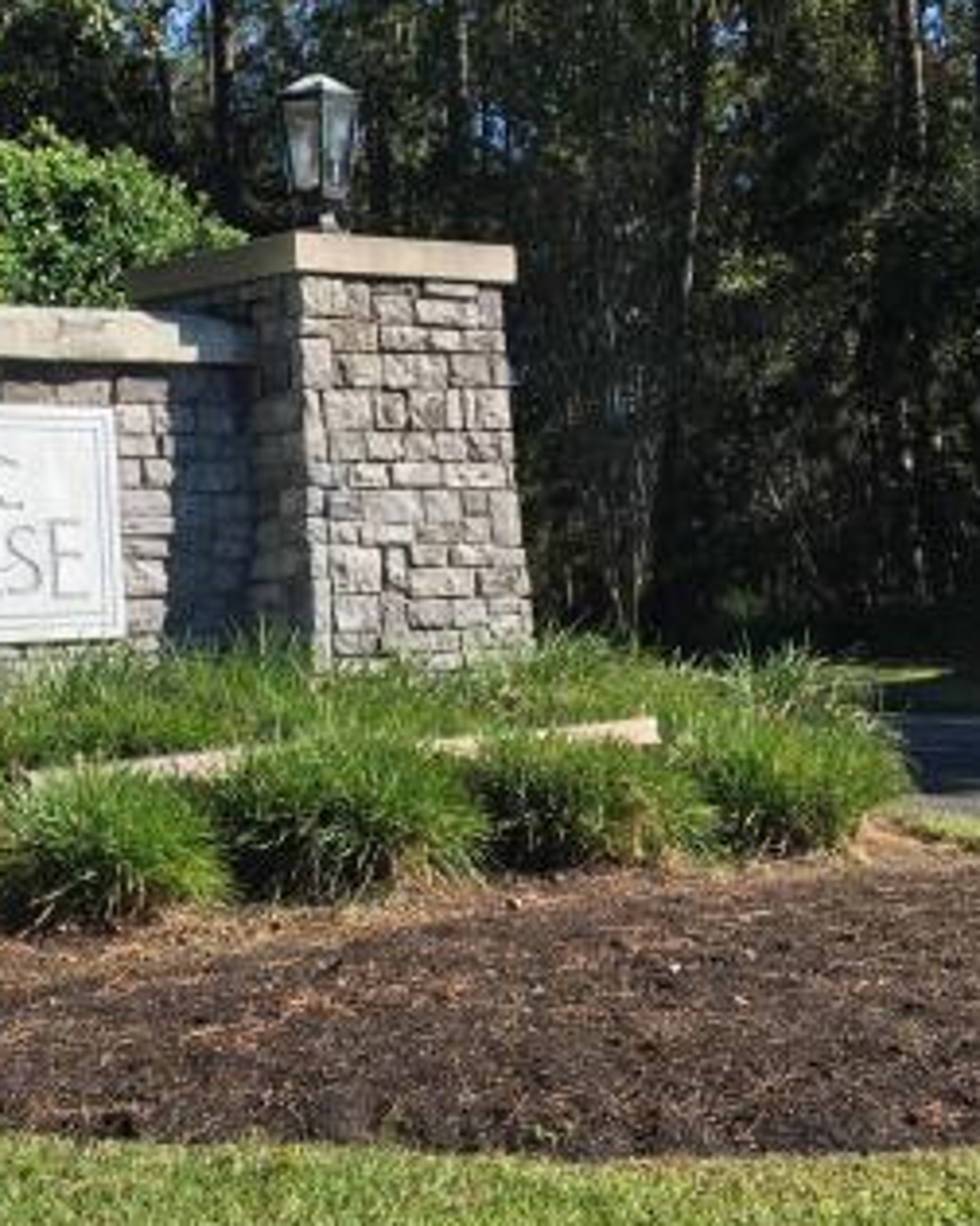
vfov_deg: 26.3
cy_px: 444
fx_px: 2610
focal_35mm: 72
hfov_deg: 21.2
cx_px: 319
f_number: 2.2
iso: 25
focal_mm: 4.15
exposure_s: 1/855
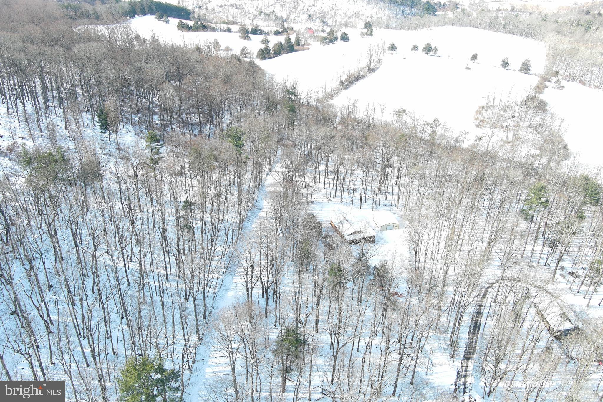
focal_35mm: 29
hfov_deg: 63.7
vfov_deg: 45.0
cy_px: 201
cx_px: 302
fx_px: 486
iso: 100
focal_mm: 10.57
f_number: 2.8
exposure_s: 1/270
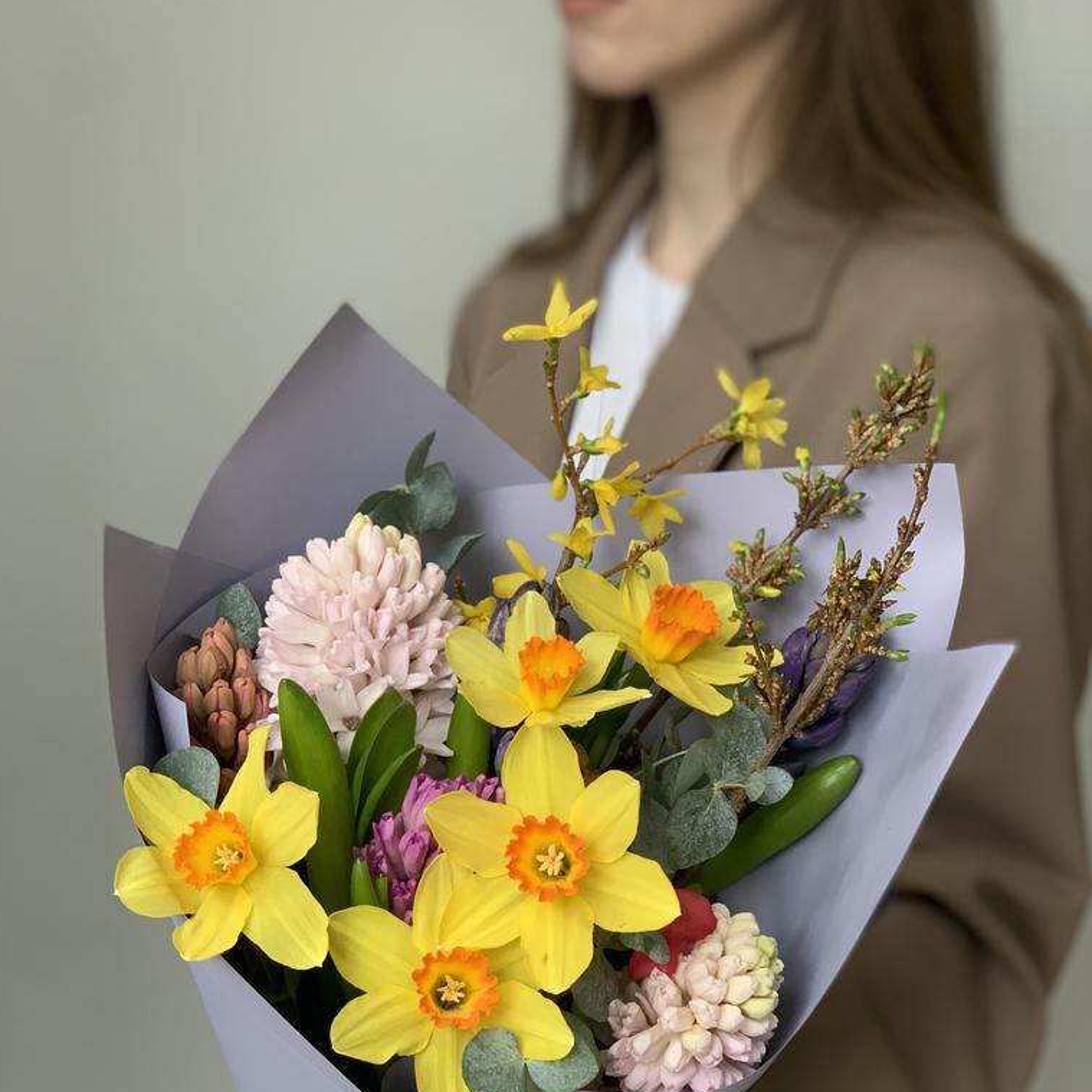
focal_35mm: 62
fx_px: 2213
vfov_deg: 27.6
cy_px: 685
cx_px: 542
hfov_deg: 27.7
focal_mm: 6
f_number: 2.4
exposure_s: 1/50
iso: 100
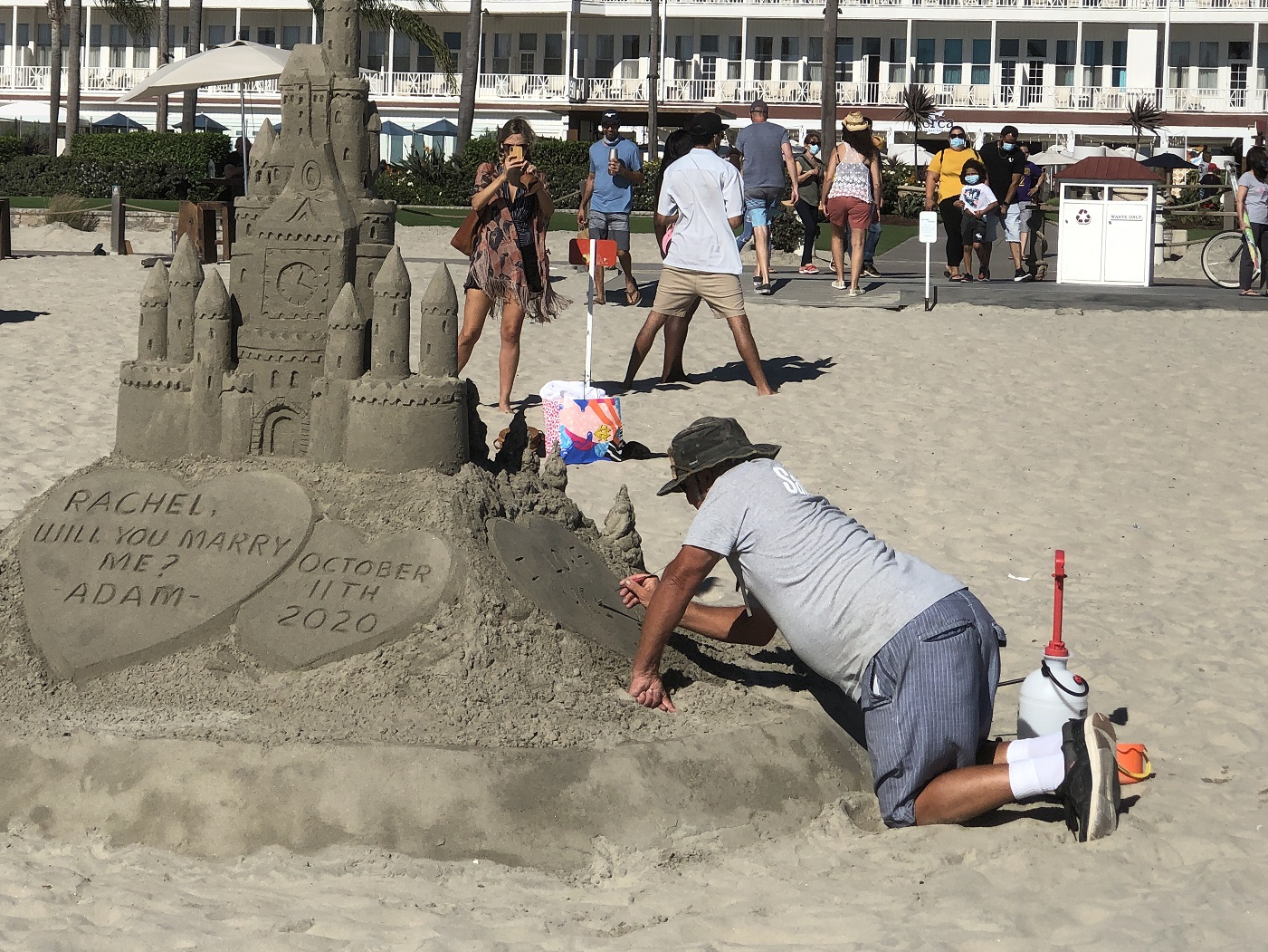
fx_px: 3004
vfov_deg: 17.9
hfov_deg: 23.7
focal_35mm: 82
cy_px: 290
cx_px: 366
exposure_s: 1/1845
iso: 20
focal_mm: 6.6
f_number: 2.8
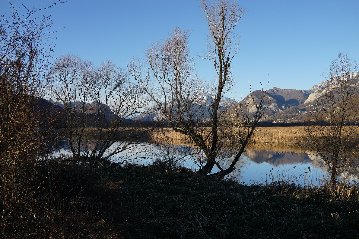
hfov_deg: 54.4
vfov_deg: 37.9
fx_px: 349
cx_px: 180
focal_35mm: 35
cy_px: 120
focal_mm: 35
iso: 250
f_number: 9
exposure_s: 1/320
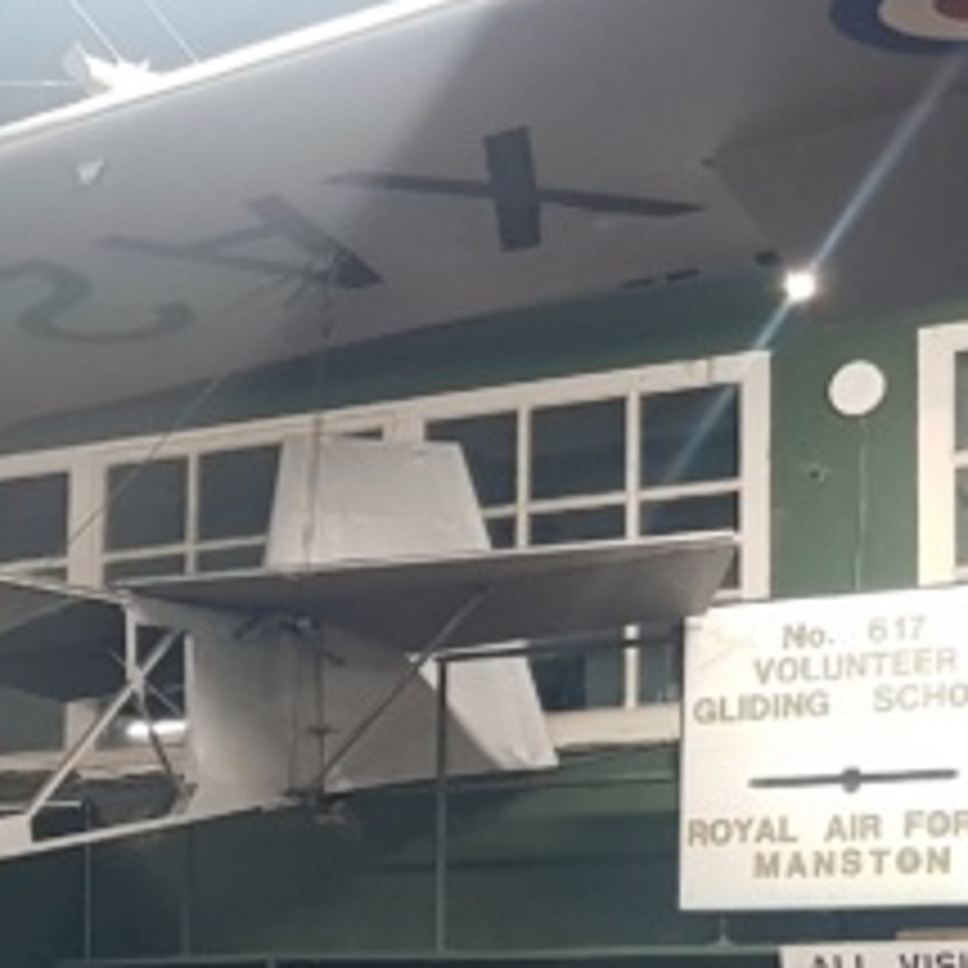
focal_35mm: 107
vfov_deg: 16.0
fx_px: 3385
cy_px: 936
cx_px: -311
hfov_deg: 15.4
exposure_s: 1/17
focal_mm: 4.2
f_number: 1.7
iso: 250
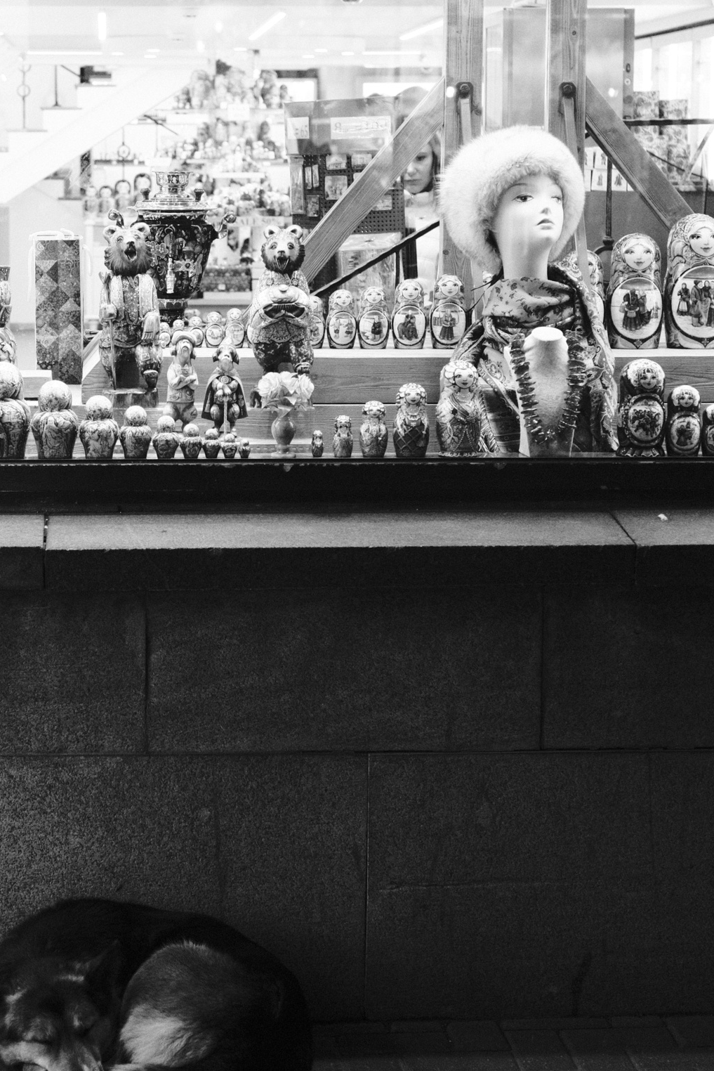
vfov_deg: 22.9
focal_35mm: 89
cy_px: 499
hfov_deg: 15.3
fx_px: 2646
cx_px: 148
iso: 6400
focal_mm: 35
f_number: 3.6
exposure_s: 1/320
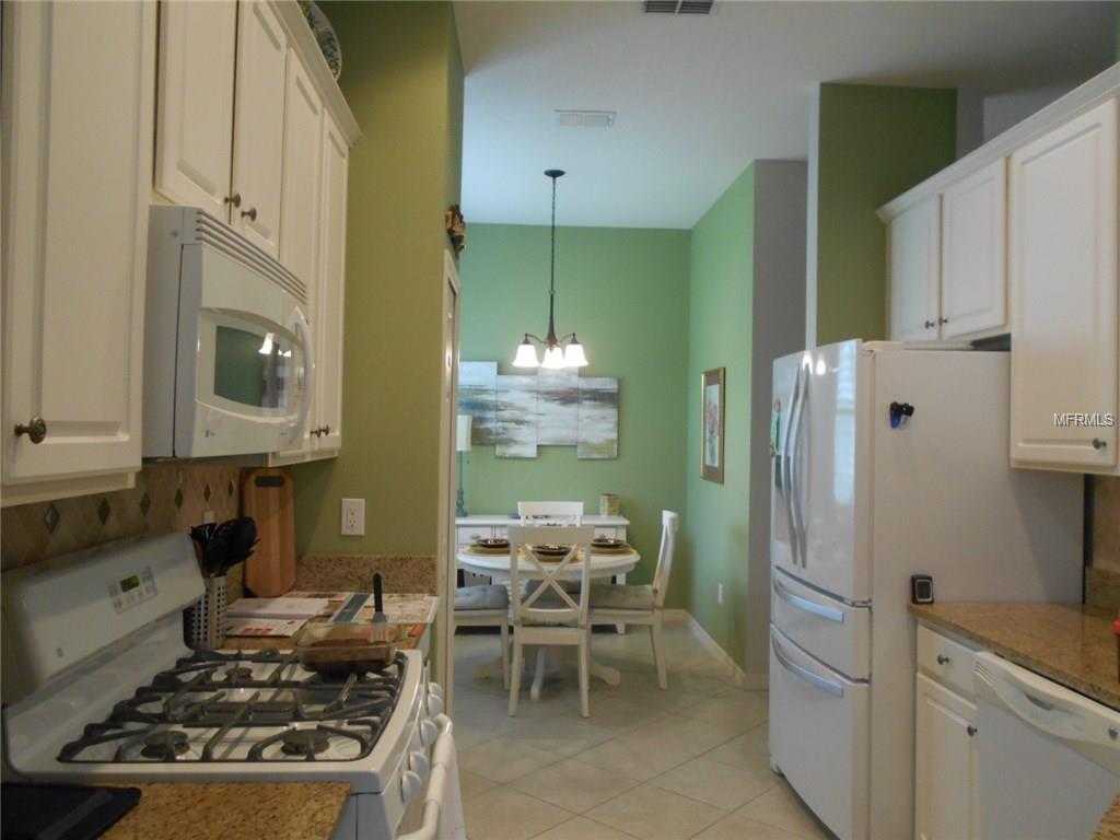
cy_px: 420
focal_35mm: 26
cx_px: 560
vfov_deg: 53.1
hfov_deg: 67.3
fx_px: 841
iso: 220
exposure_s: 1/30
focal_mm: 4.6
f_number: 3.2
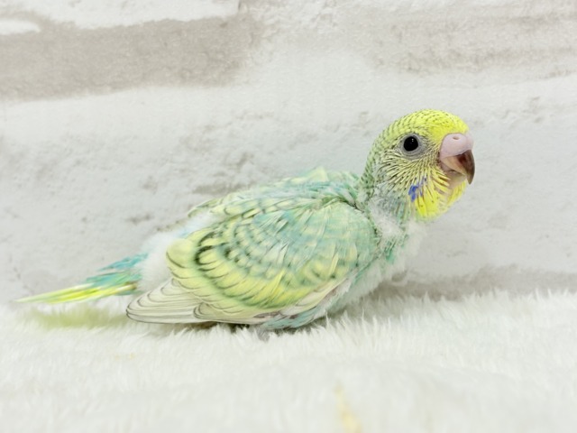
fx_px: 867
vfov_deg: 28.0
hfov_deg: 36.8
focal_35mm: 52
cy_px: 216
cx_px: 288
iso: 64
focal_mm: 5.96
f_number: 1.6
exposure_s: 1/100
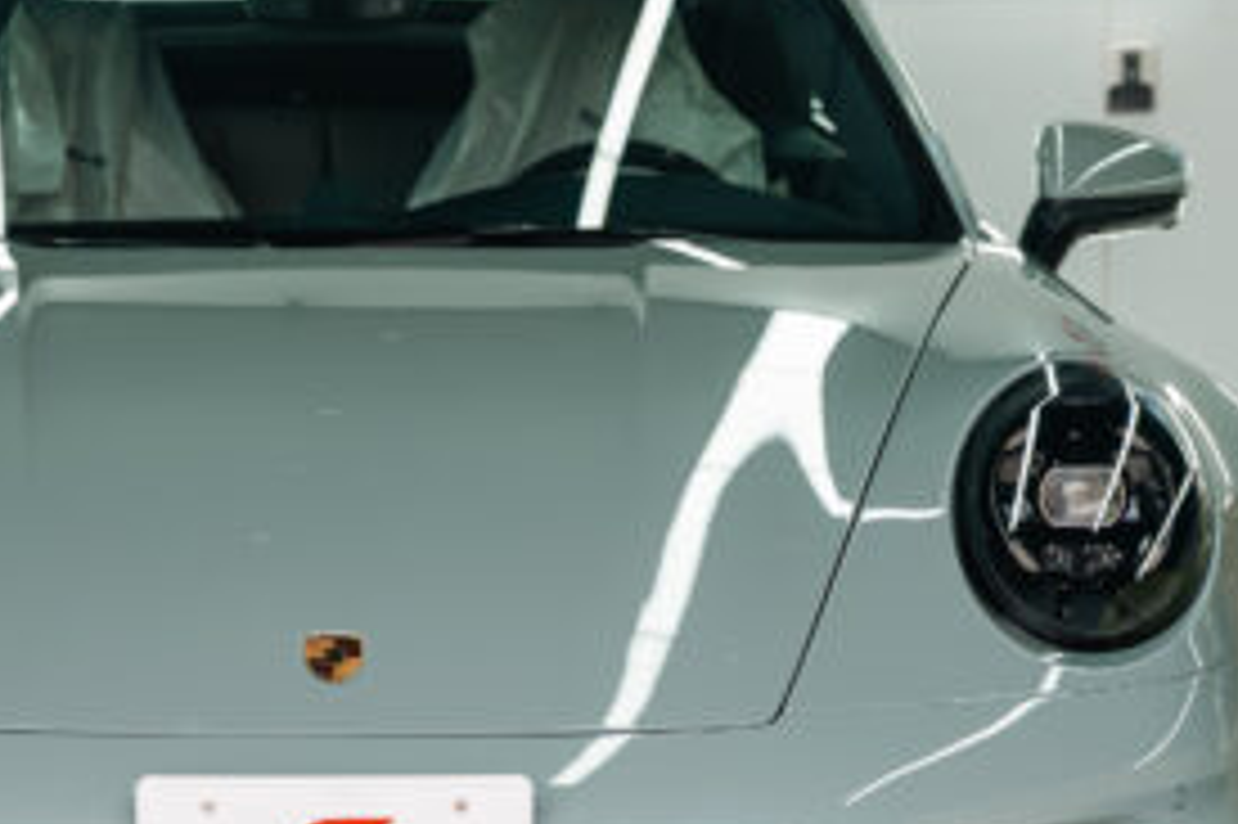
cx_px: 360
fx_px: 5533
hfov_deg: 12.7
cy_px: 500
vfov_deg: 8.5
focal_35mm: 161
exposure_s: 1/125
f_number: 4
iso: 100
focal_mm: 70
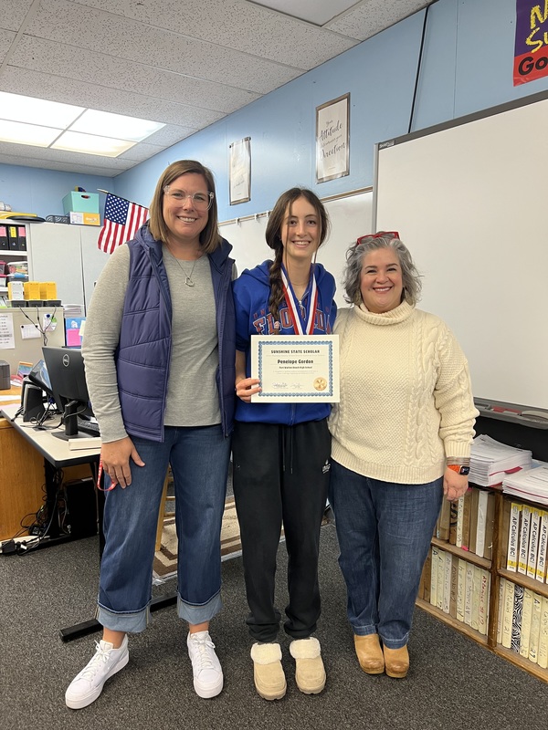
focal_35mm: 26
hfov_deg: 53.1
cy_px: 365
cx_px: 274
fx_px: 549
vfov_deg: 67.3
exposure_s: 1/60
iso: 100
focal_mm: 5.7
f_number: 1.5
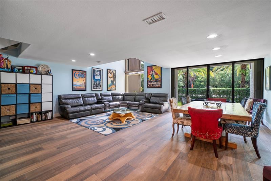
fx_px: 113
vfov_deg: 77.3
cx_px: 136
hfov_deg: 100.4
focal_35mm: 15
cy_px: 90
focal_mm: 10
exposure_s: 1/4
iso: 200
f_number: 11
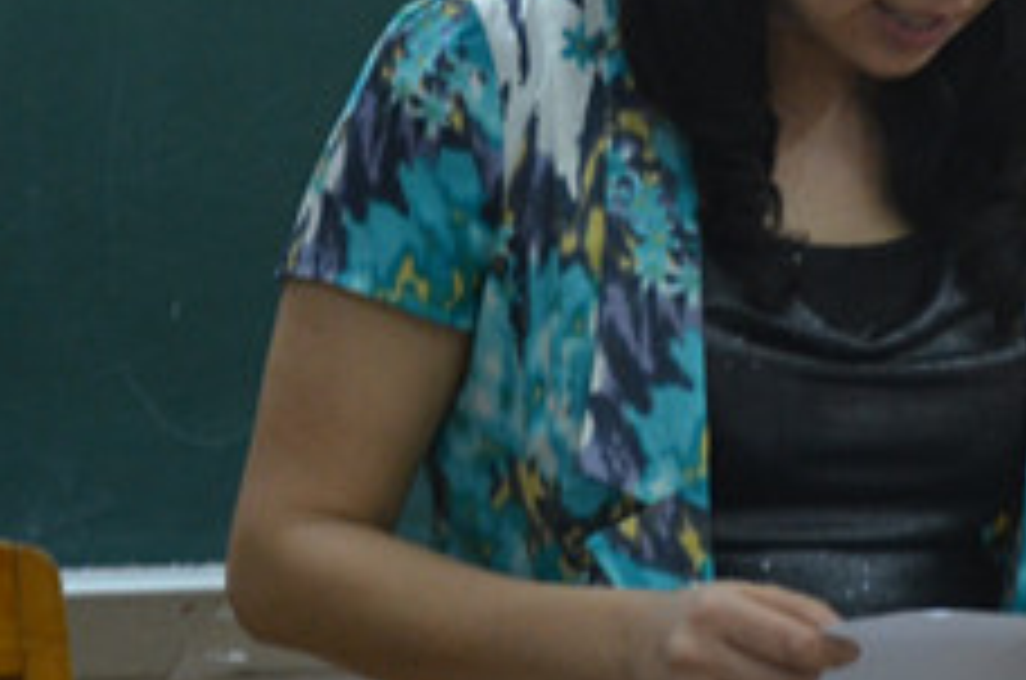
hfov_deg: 6.3
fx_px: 9272
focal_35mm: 326
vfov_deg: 4.2
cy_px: 88
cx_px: 958
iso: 800
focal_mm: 62
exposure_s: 1/30
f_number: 5.3
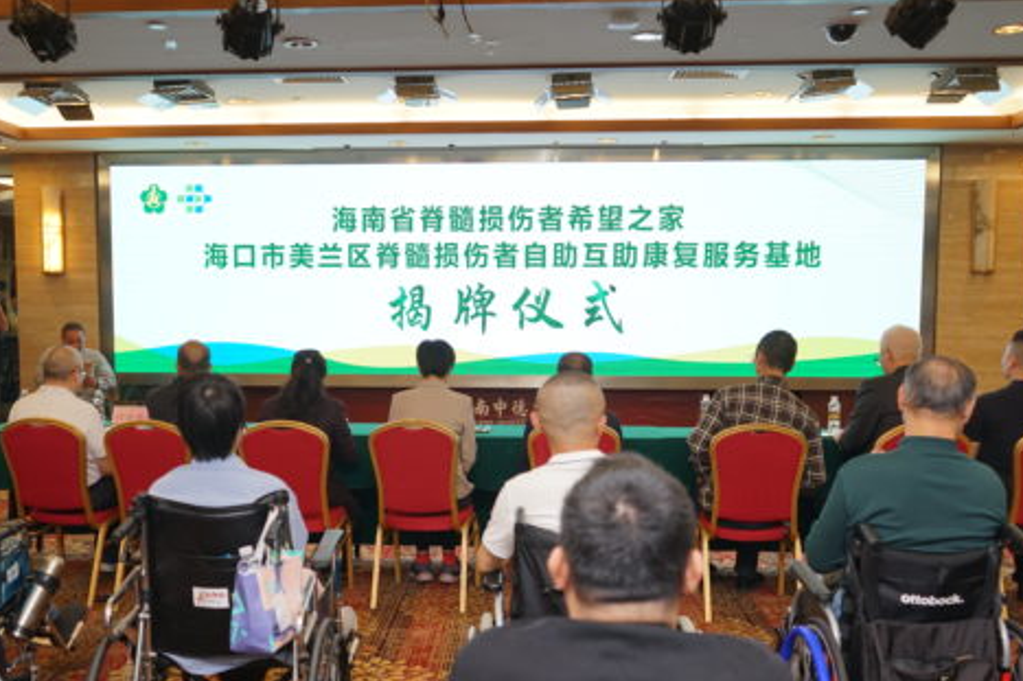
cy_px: 383
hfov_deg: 53.1
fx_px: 1023
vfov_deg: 36.8
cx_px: 467
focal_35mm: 36
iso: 400
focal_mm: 28
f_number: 3.5
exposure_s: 1/100
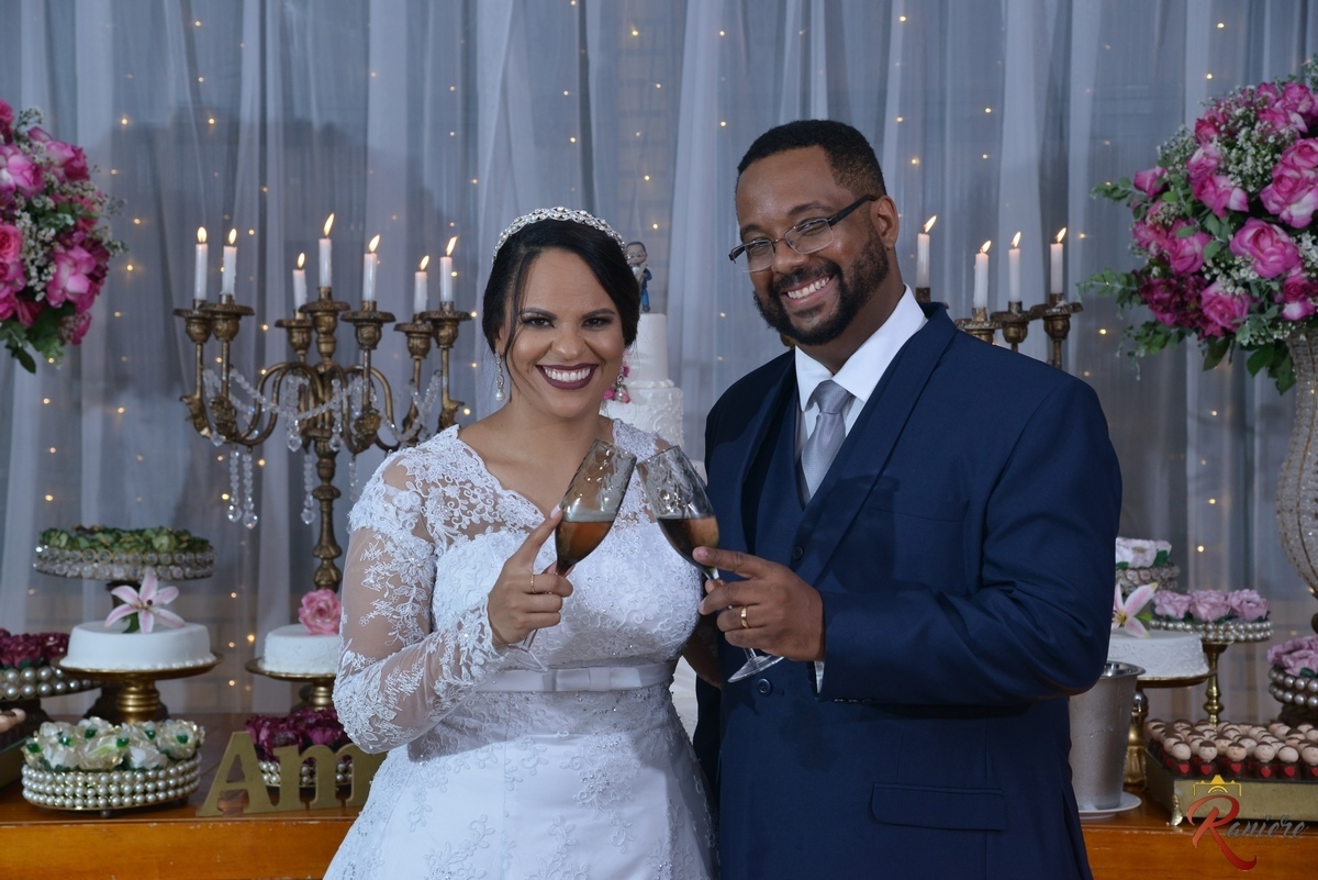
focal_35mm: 65
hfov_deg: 30.9
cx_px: 659
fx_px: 2380
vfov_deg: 20.9
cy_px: 440
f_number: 5.6
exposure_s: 1/200
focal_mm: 65
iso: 1100
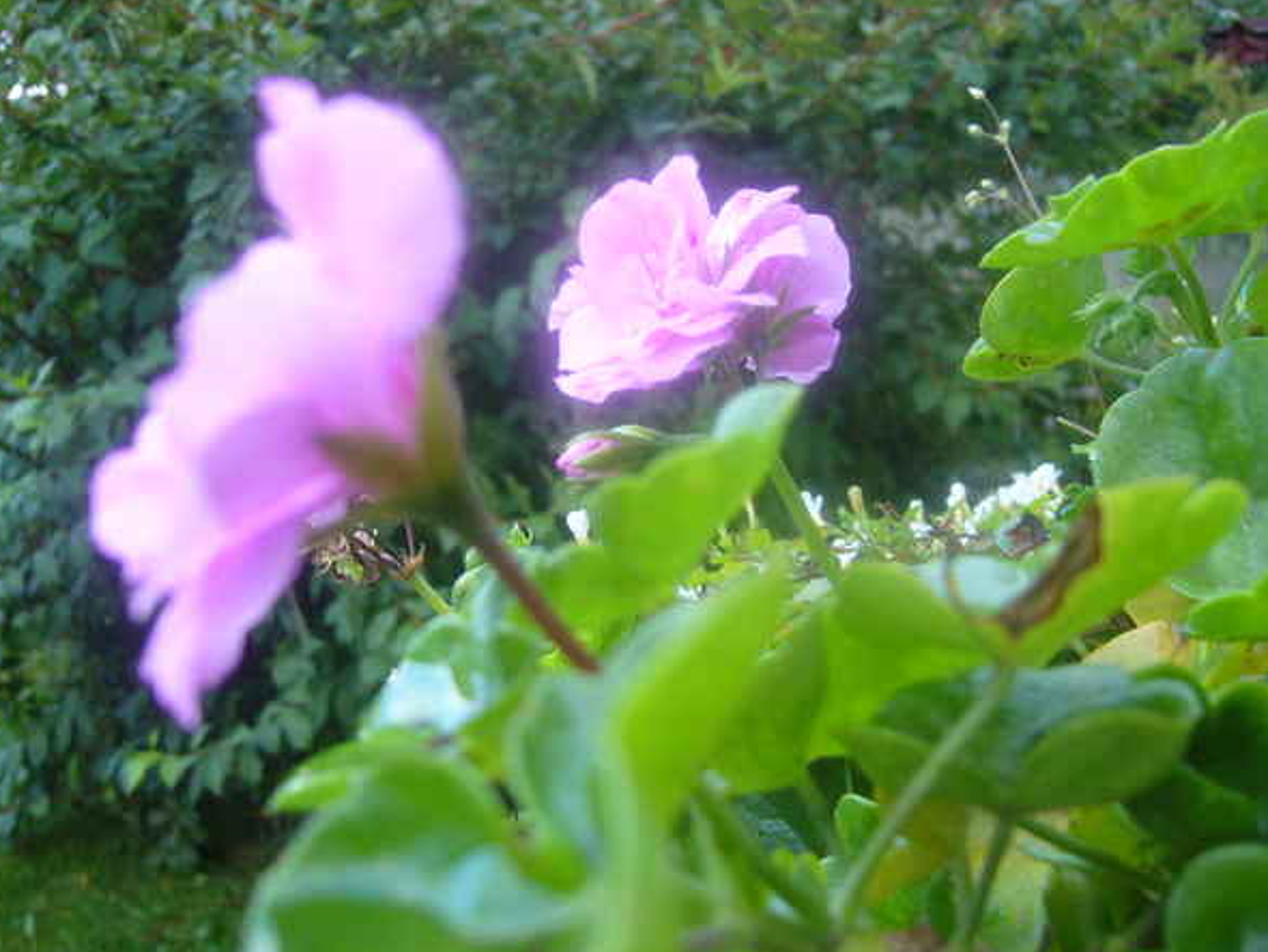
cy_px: 485
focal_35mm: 37
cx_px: 619
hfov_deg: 50.1
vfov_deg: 38.7
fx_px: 1356
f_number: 2.9
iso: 100
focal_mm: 6
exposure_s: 1/40
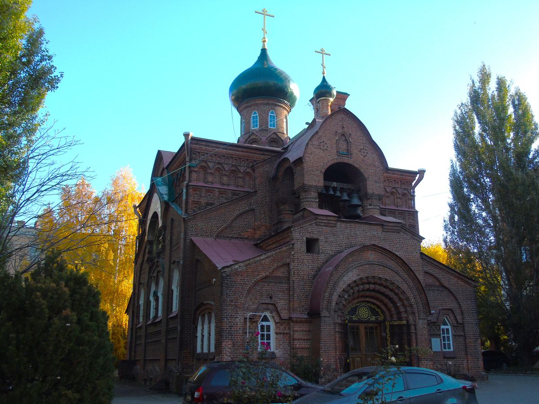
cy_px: 202
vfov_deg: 41.8
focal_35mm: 34
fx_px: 529
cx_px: 270
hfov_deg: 54.0
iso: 80
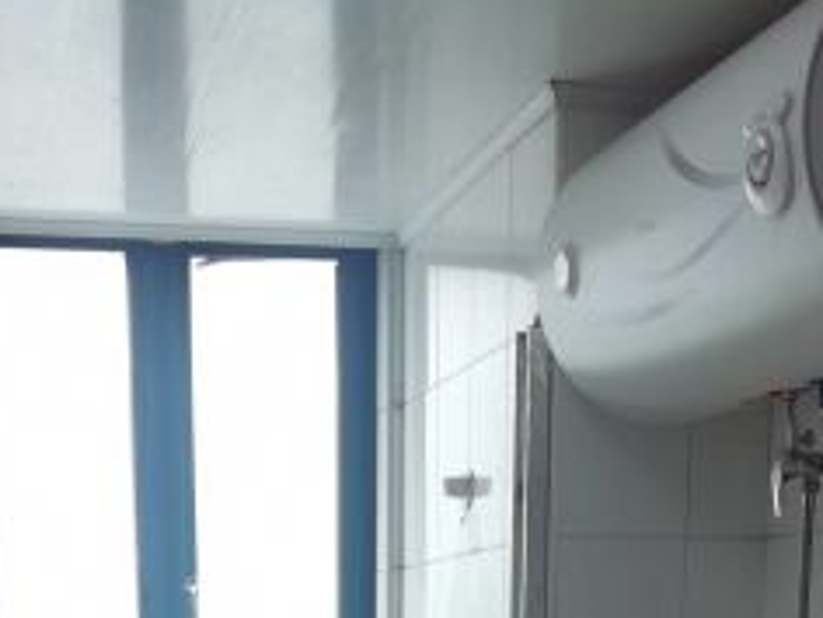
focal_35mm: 61
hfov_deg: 31.6
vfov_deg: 19.8
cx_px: 321
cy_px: 1006
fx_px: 1450
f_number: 1.8
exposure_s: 1/100
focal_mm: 4.4
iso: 64
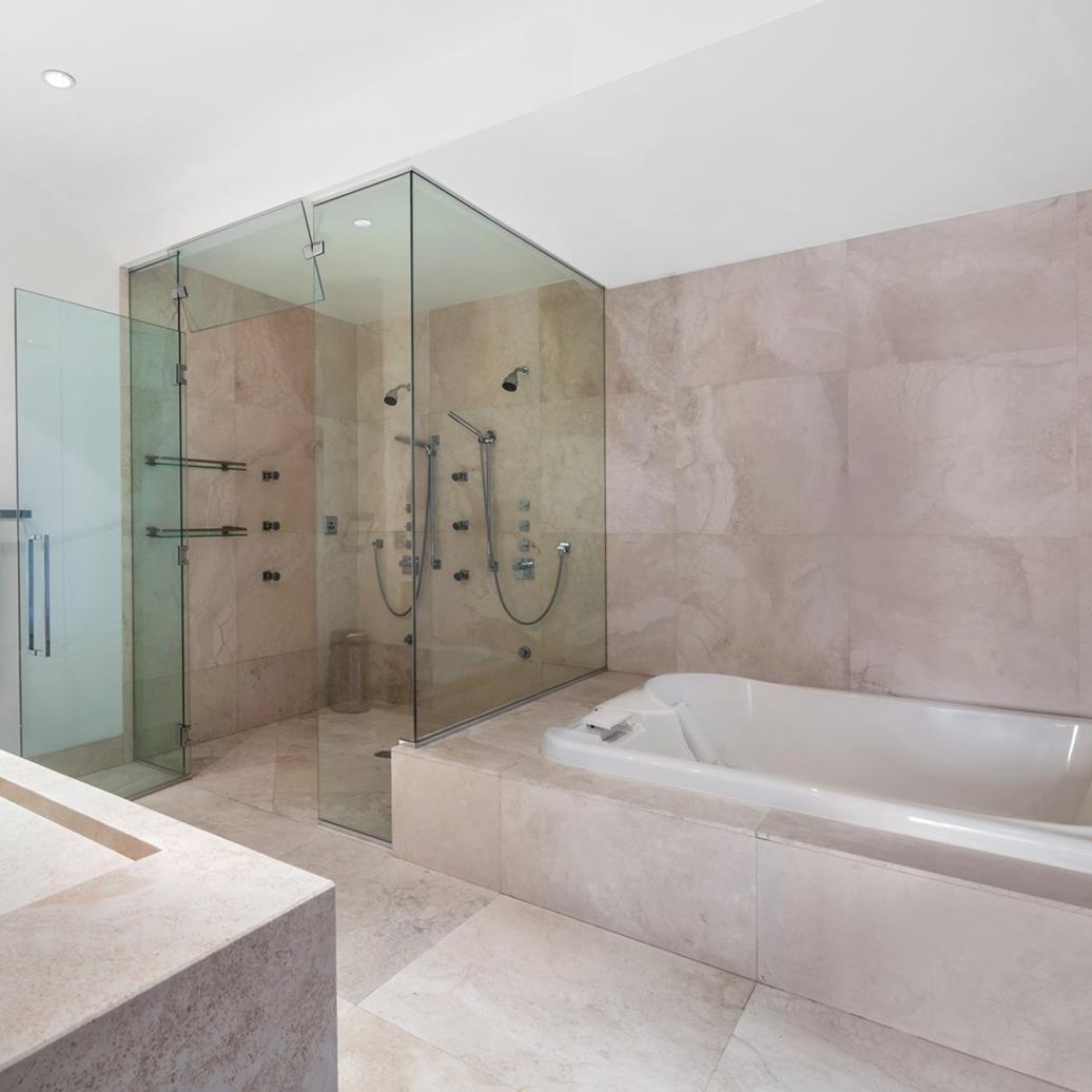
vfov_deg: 72.1
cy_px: 542
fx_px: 749
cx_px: 363
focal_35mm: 21
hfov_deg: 70.0
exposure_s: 1/2
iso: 100
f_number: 18
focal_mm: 16
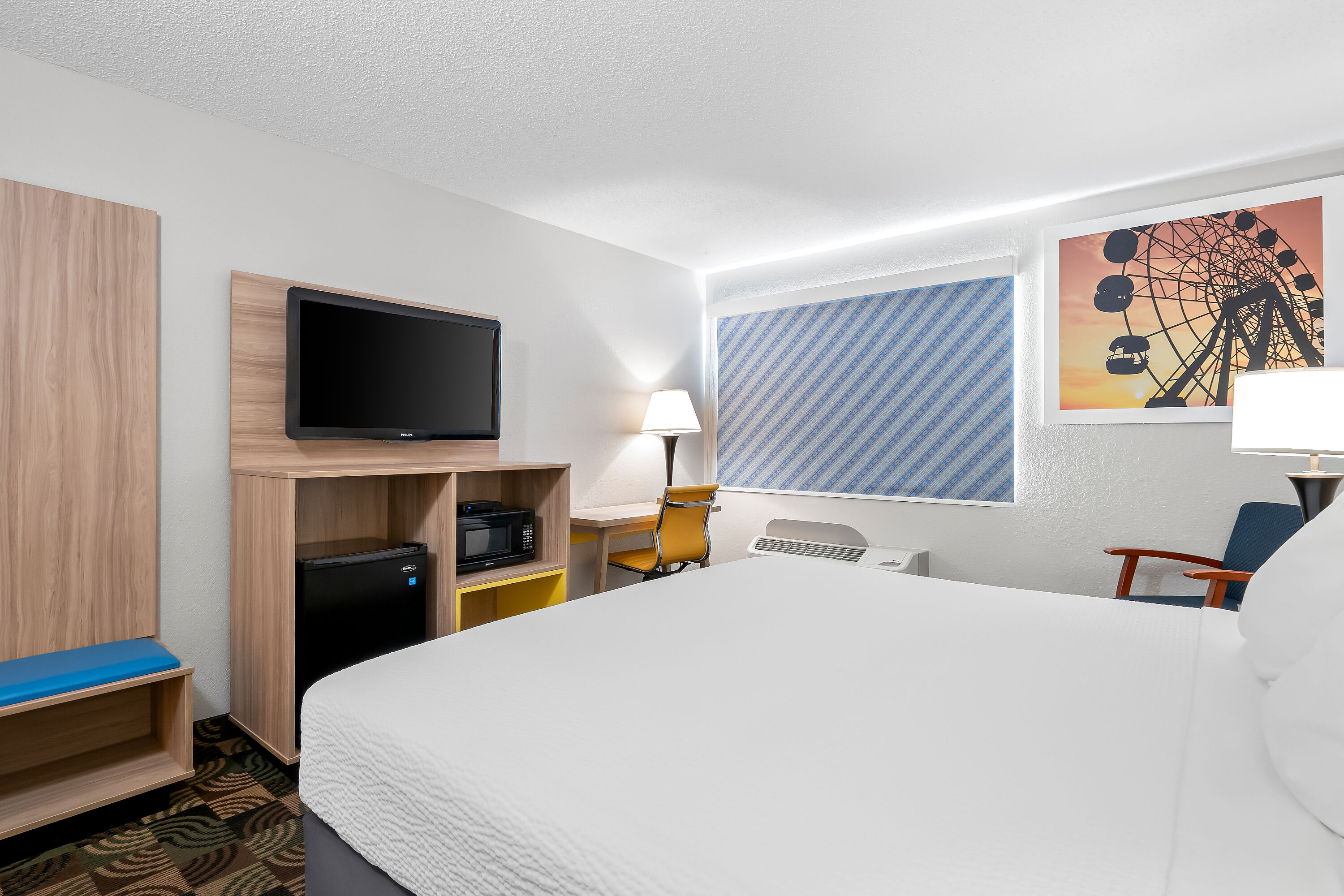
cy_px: 448
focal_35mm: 17
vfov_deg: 70.4
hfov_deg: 93.3
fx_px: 635
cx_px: 672
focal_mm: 8
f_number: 8
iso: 200
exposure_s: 2.5
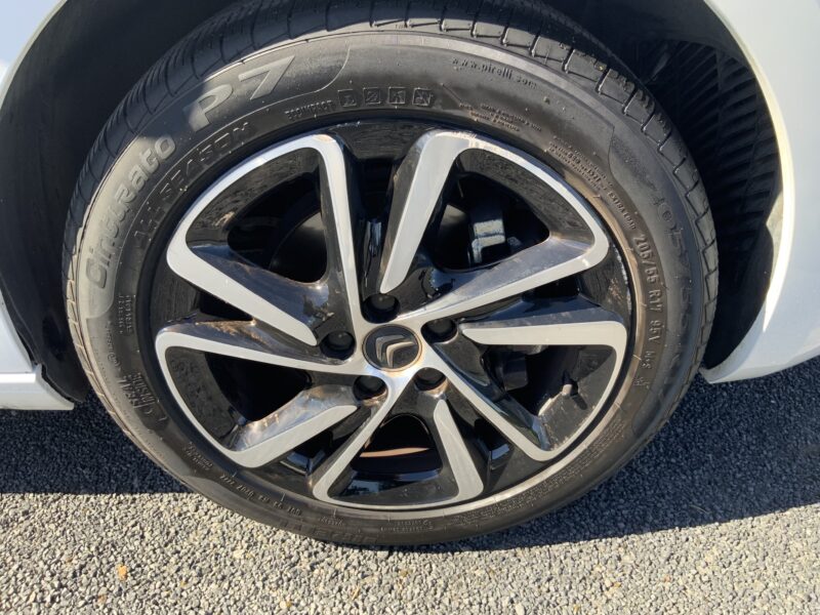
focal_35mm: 29
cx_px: 410
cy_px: 308
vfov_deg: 48.2
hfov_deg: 61.7
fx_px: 687
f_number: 1.8
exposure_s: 1/265
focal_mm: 3
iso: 16
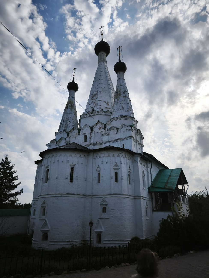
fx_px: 185
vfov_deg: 73.9
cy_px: 139
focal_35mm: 23
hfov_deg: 58.9
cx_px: 104
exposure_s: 1/8816
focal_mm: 5.35
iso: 80
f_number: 1.7
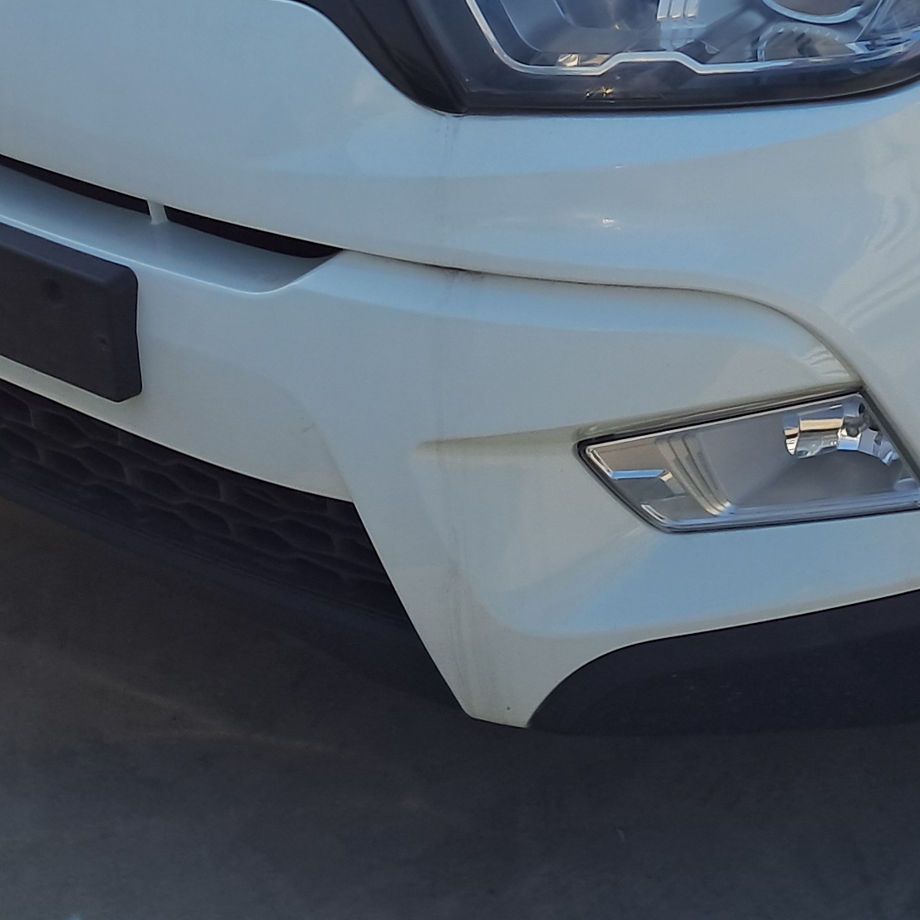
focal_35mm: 88
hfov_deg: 19.4
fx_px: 2646
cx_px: 816
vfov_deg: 18.7
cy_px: -170
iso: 50
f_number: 1.8
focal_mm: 4
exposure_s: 1/955
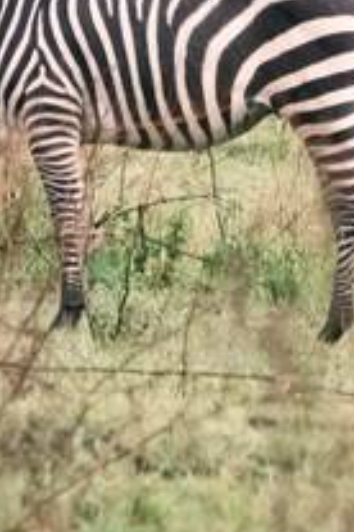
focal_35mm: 2346
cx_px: 290
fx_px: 34601
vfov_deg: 0.9
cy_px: -152
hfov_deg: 0.6
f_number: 5.6
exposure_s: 1/160
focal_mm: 300
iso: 1600
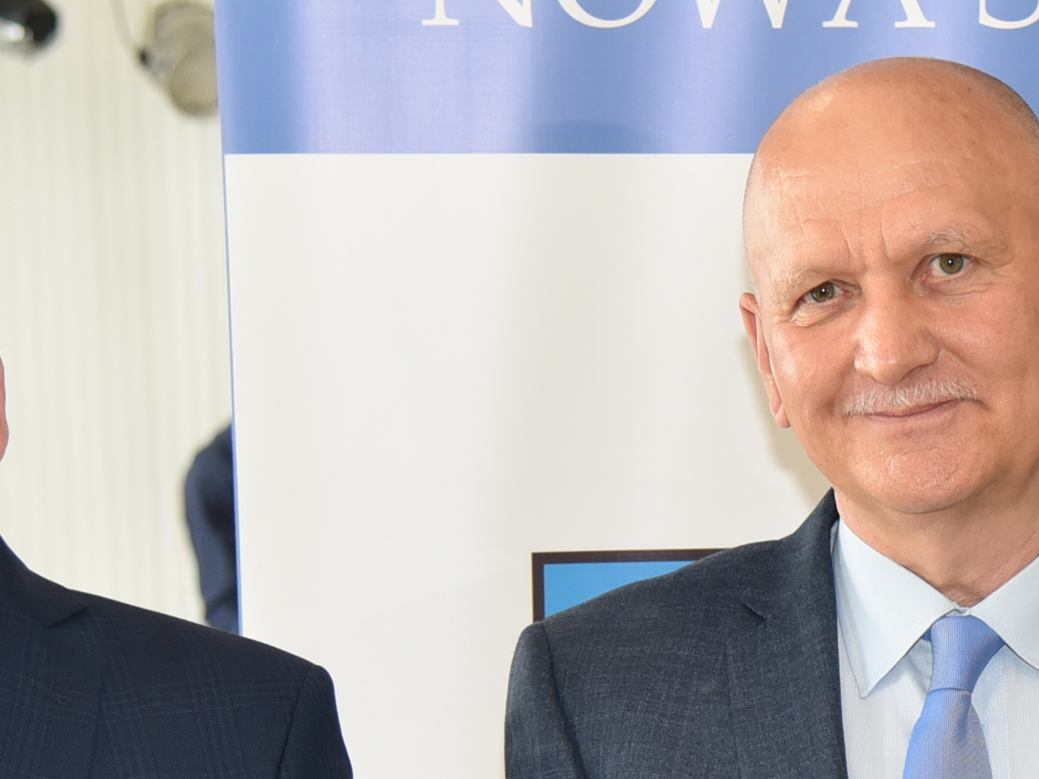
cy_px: 818
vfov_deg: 9.4
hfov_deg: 12.5
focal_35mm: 157
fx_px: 4712
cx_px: 960
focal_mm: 46
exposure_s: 1/60
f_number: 4
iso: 800
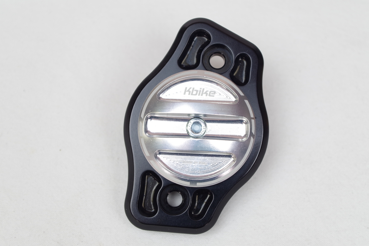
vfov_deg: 22.6
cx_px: 184
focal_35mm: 60
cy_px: 123
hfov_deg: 33.4
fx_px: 615
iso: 100
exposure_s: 1/20
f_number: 4.5
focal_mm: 40
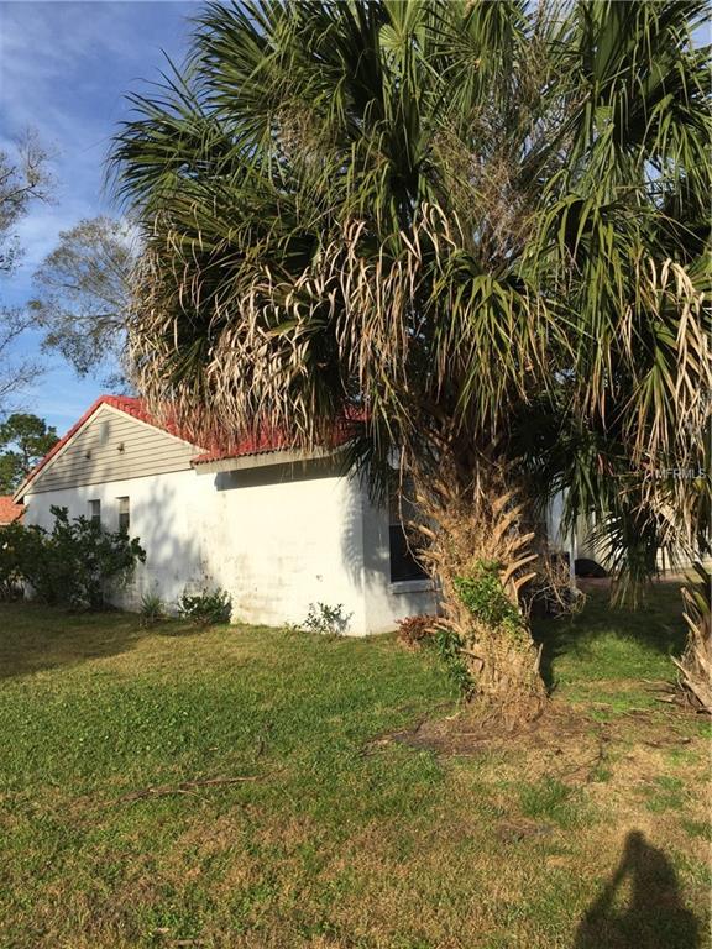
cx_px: 356
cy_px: 474
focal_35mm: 29
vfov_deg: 61.7
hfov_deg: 48.2
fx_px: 795
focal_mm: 4.15
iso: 32
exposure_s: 1/1799
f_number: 2.2
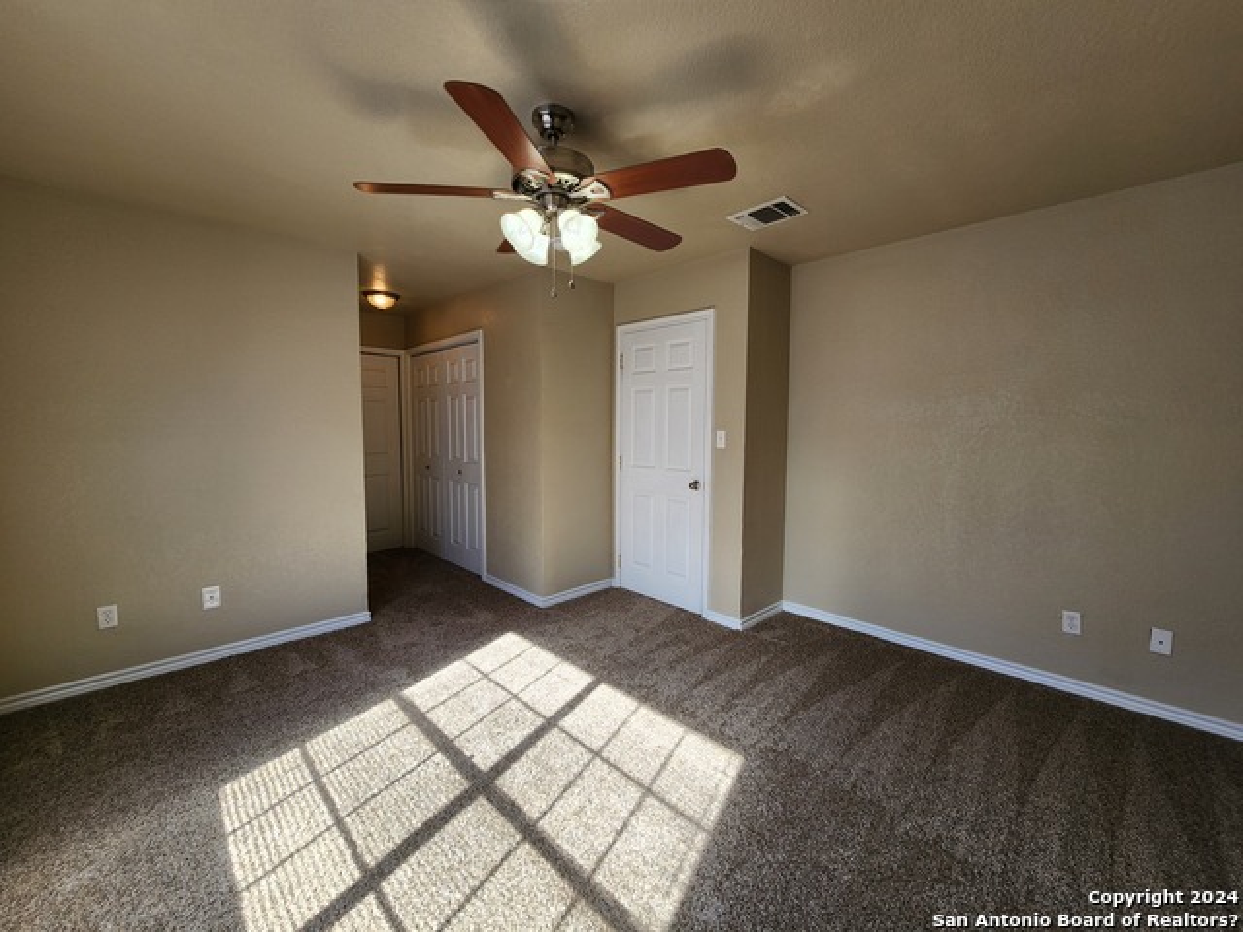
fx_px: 467
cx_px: 622
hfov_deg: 106.2
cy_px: 466
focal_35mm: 13
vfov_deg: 89.9
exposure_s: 1/129
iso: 50
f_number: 2.2
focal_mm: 2.2
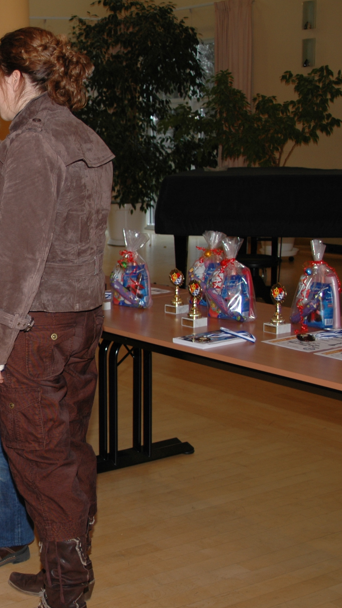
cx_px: -103
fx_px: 999
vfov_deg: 33.8
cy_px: 304
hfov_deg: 18.1
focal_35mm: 62
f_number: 4.2
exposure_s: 1/60
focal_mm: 26
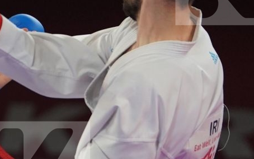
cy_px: 172
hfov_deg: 2.8
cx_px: -152
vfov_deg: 1.7
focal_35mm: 755
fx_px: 5228
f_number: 2.8
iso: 1600
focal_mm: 187
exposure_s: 1/1000
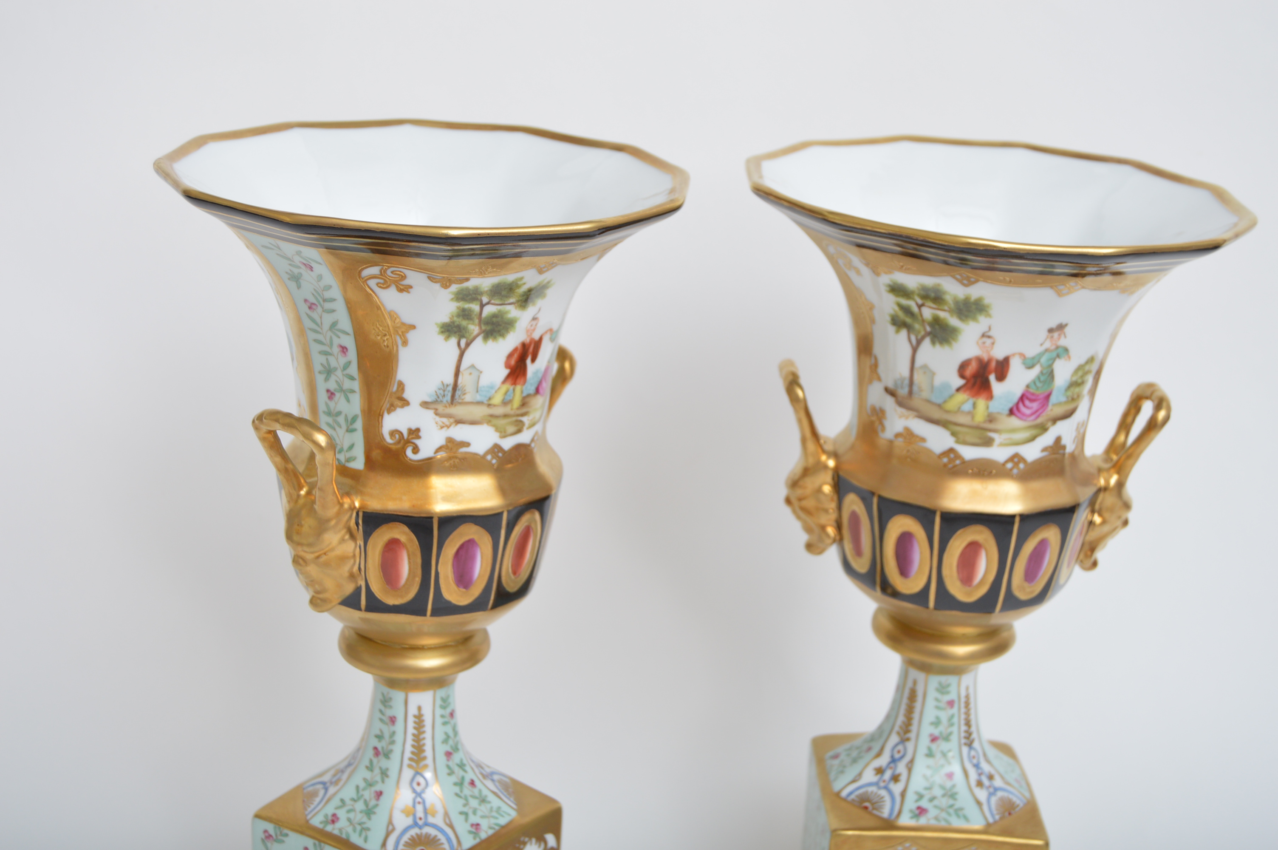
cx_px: 639
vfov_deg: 23.7
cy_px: 425
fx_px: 2022
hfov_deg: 35.1
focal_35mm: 57
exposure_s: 1/200
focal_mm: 38
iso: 200
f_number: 4.8
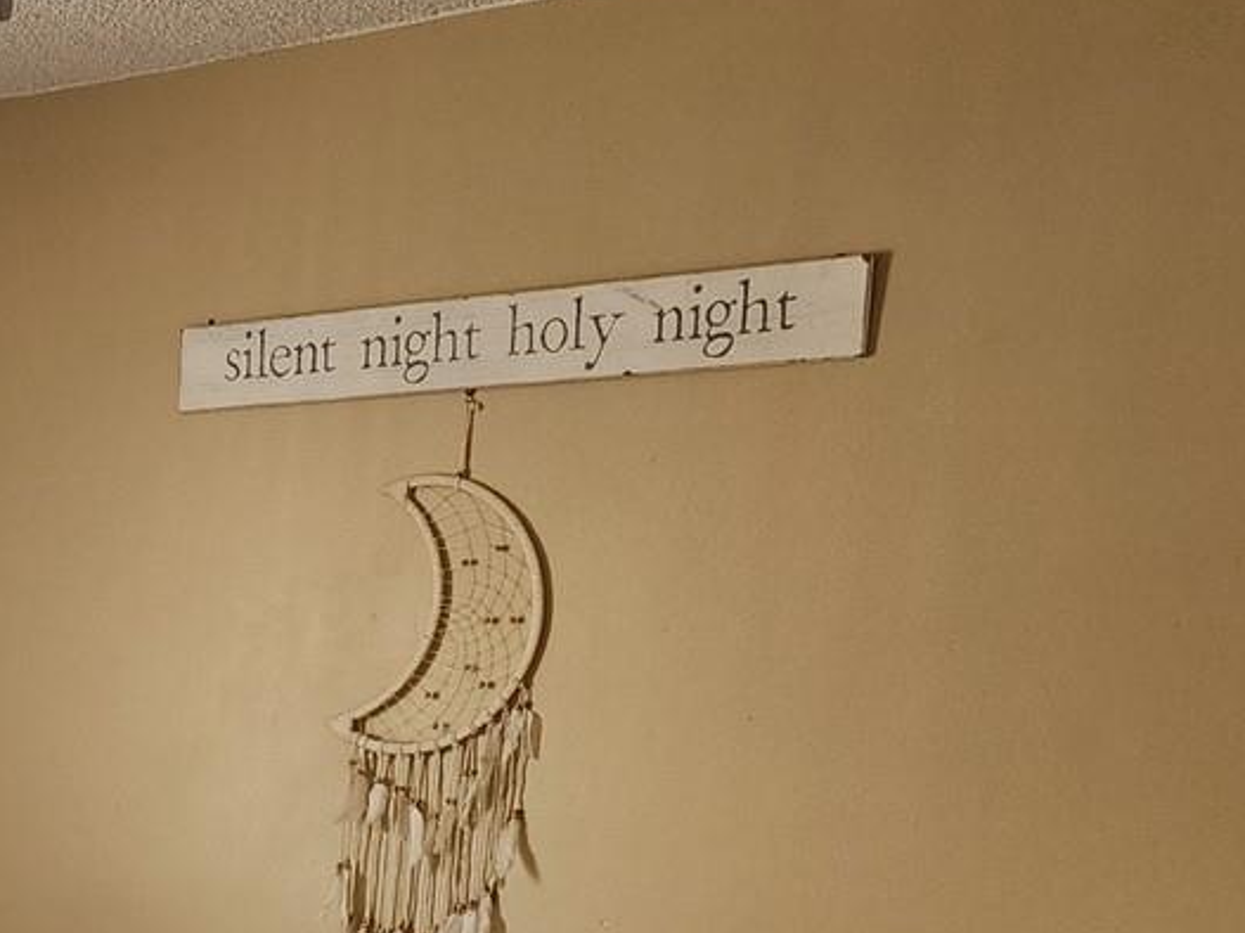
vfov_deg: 19.7
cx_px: -249
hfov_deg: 25.0
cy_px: 1125
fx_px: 2516
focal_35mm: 70
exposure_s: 1/120
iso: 200
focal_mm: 6.4
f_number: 1.8
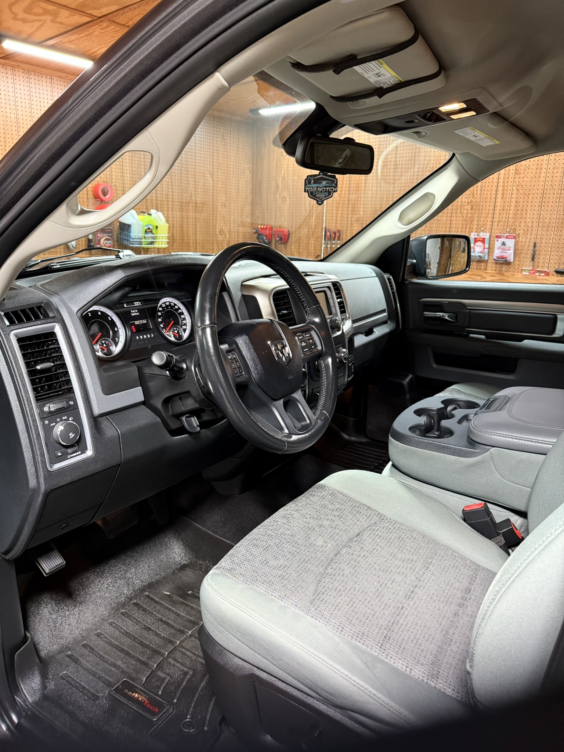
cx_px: 282
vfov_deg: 71.6
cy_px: 376
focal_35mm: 24
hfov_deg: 56.8
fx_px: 521
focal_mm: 6.76
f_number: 1.78
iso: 400
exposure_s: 1/60
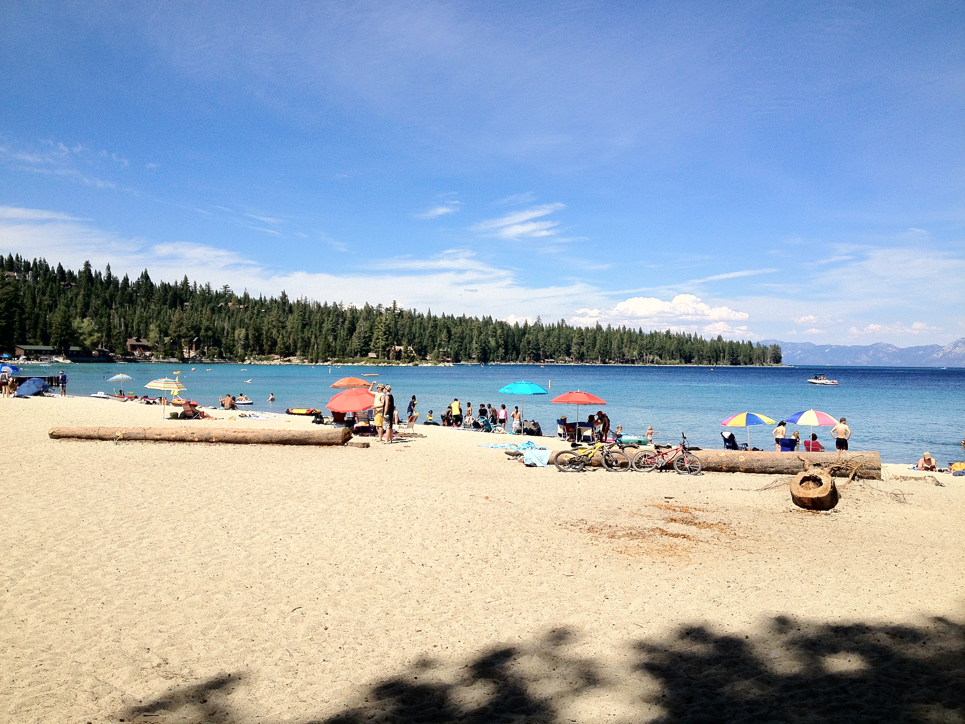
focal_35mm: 35
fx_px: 976
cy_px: 362
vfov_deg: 40.7
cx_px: 482
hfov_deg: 52.6
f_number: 2.4
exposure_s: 1/2123
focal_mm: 4.28
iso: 64
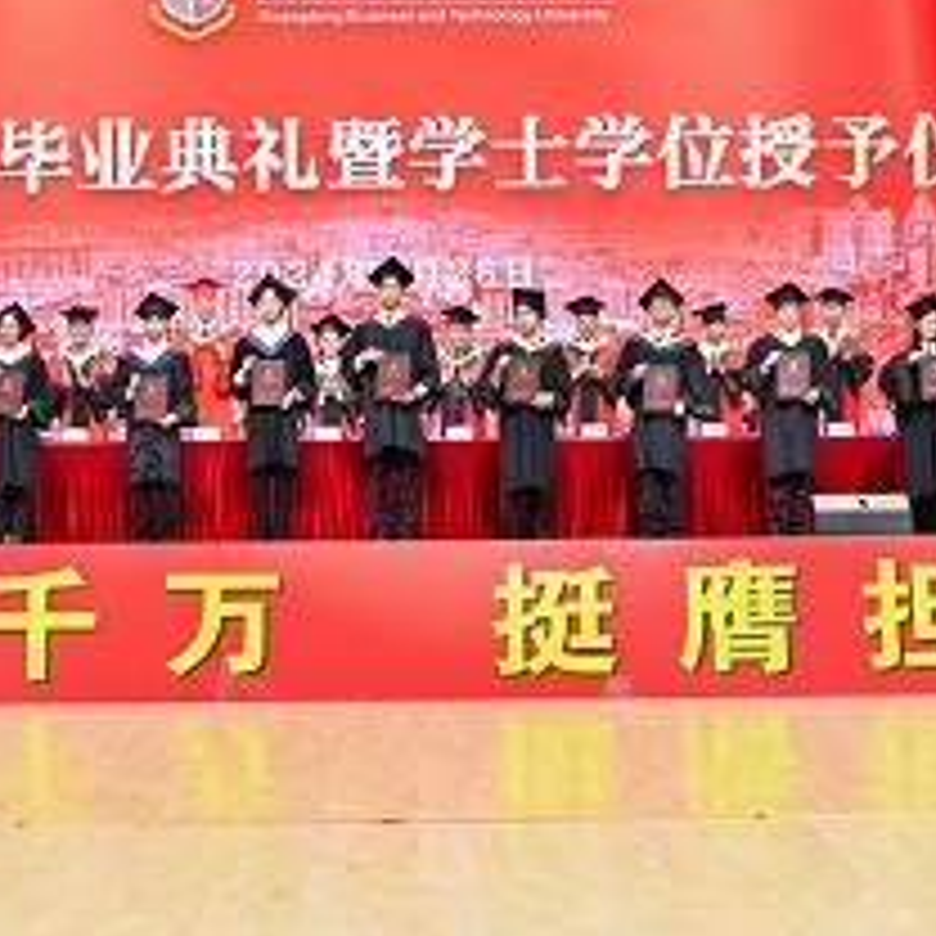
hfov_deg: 18.5
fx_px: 2876
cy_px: 398
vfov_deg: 18.5
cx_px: 428
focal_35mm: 94
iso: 2500
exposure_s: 1/200
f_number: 5.6
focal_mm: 46
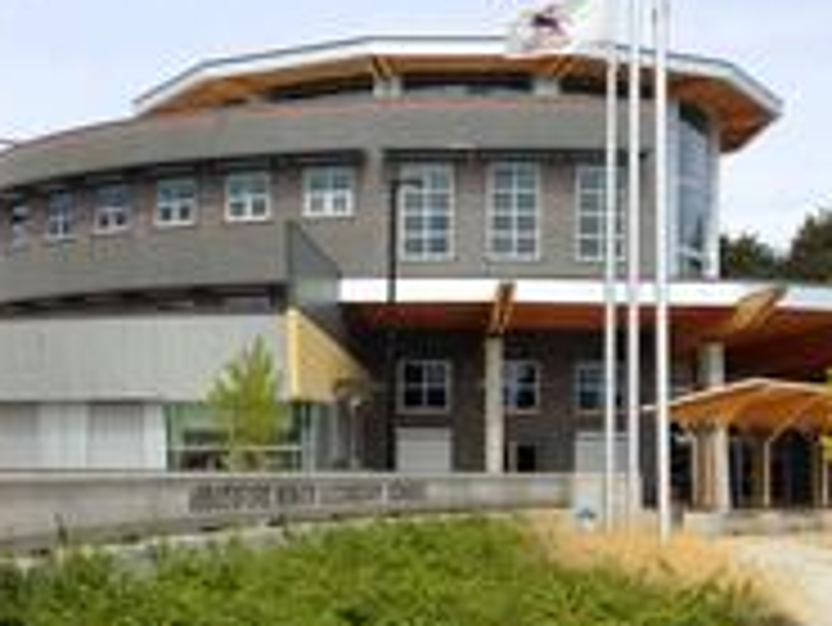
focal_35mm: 71
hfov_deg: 27.3
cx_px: 353
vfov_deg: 20.7
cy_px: 390
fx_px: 1708
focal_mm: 4.28
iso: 50
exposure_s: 1/1783
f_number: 2.4
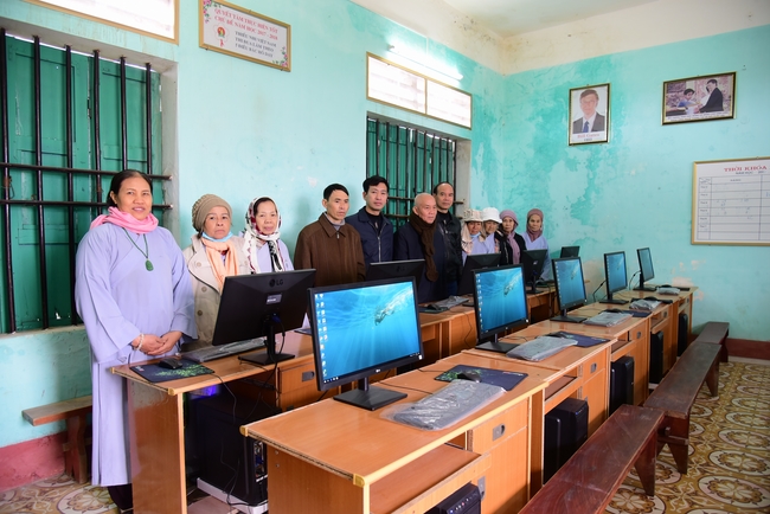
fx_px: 514
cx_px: 385
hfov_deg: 73.7
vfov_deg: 53.2
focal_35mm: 24
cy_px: 257
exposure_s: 1/40
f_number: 4
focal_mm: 24
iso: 1000
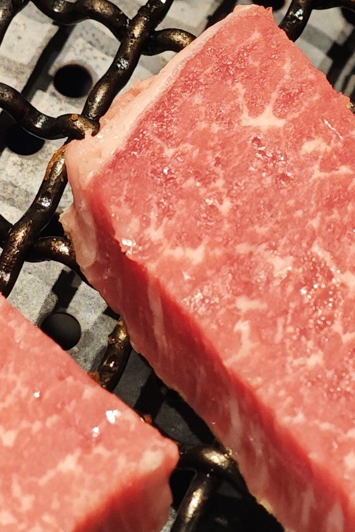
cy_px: 183
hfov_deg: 6.5
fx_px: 3106
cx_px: 253
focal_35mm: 210
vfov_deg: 9.8
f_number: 2
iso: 800
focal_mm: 9
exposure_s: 1/120
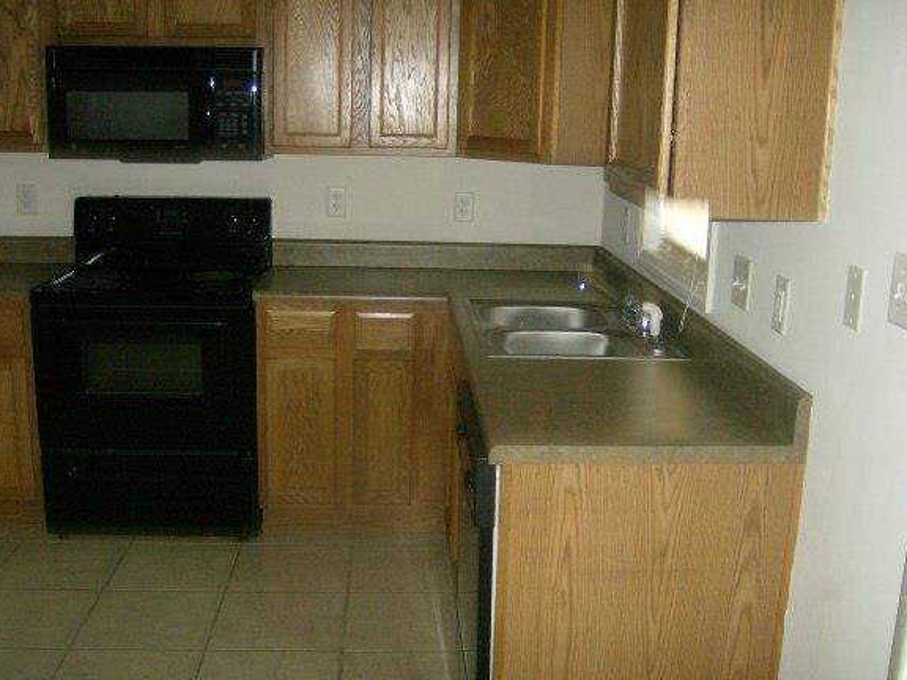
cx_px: 493
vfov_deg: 36.0
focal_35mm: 40
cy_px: 340
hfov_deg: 46.7
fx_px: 1048
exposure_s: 1/60
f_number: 2.8
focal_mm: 6
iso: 200
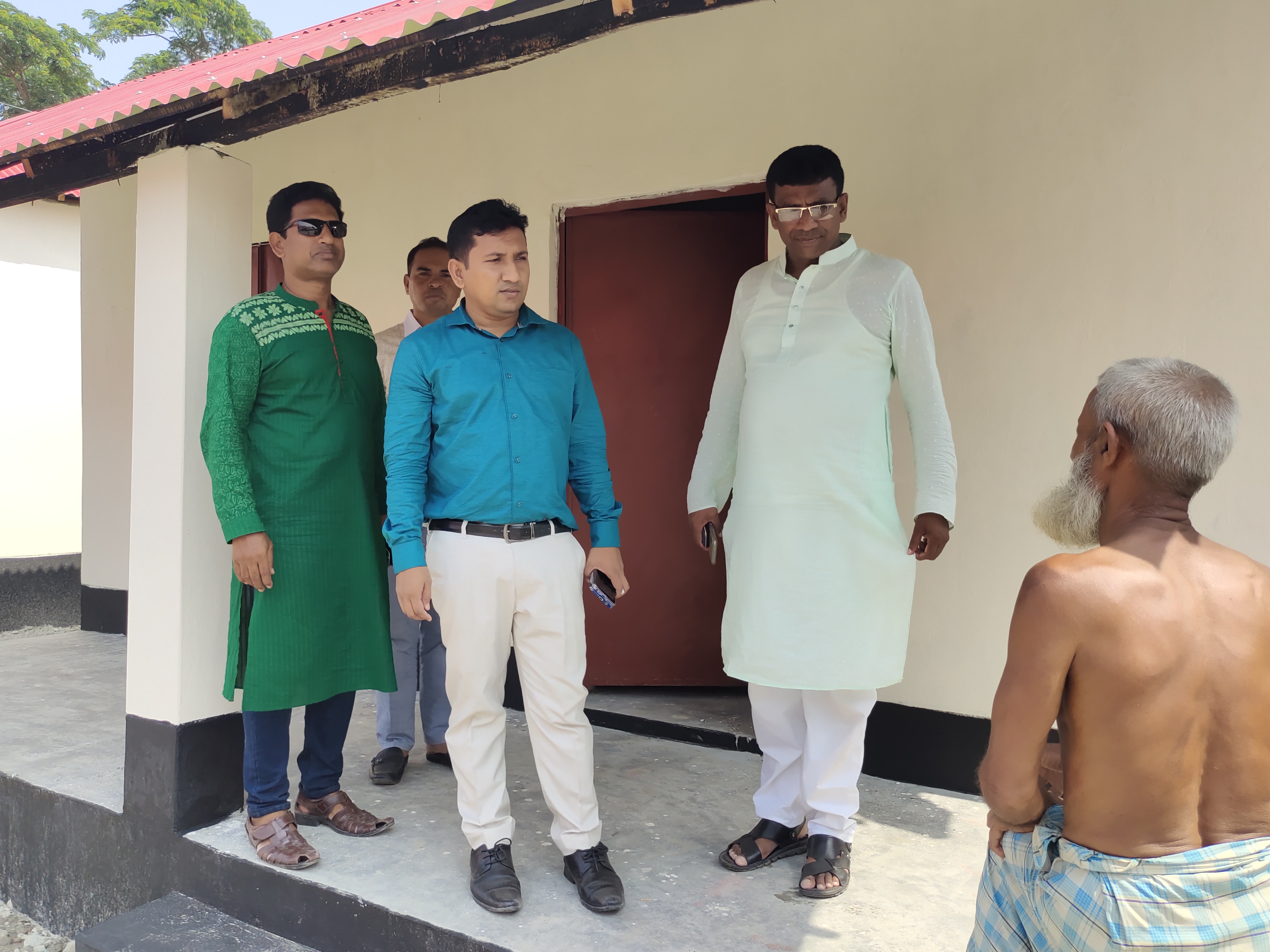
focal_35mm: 30
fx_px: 1101
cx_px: 595
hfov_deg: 59.9
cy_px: 465
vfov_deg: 46.8
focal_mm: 5.42
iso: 50
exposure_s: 1/490
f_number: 1.89
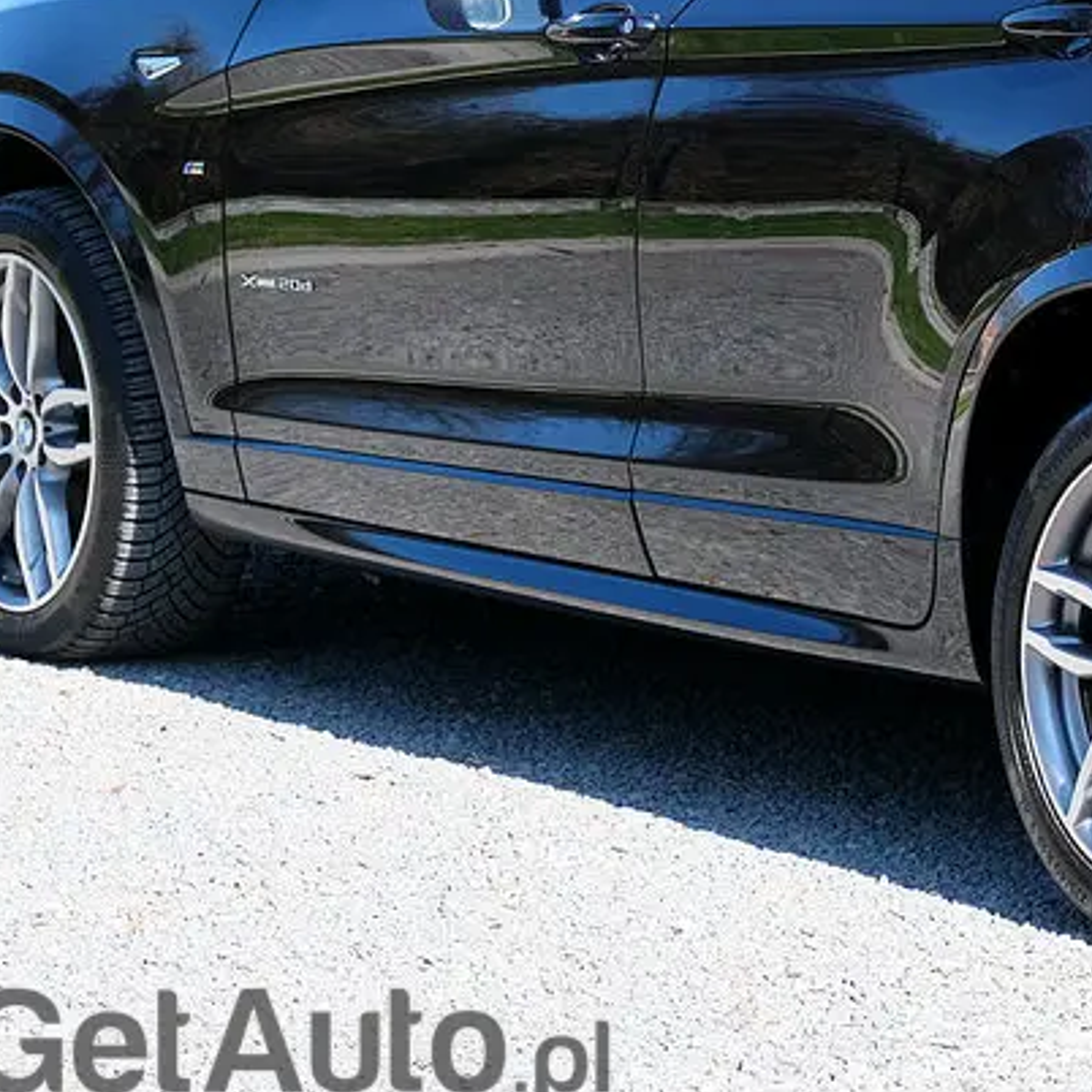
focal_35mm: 199
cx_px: 1313
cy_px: 145
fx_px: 7102
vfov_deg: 8.8
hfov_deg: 8.7
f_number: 5.6
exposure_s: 1/250
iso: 320
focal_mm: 55
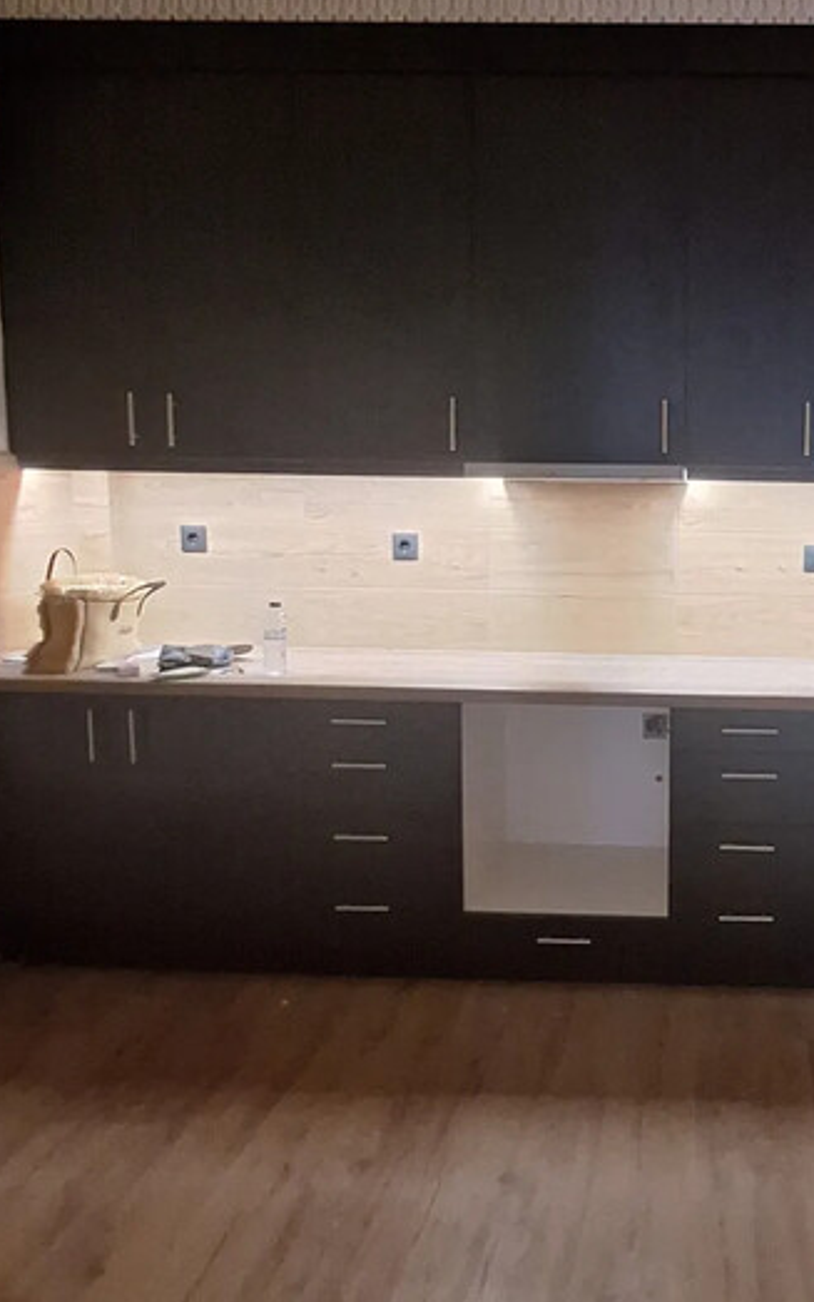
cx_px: 702
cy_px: 605
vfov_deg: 68.3
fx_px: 958
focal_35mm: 27
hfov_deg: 42.9
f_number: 2.2
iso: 500
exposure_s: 1/24
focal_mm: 1.74
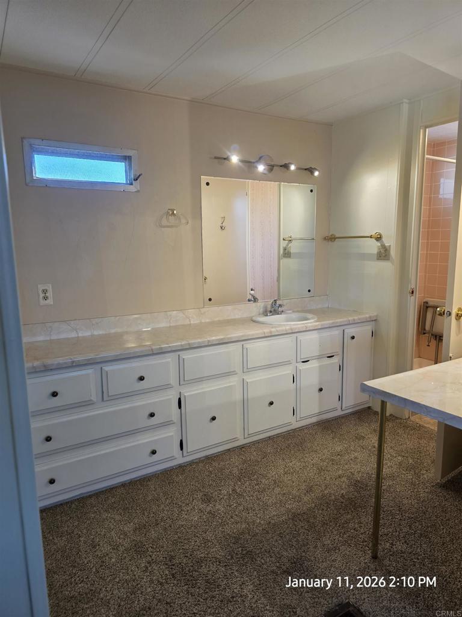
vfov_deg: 73.9
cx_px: 231
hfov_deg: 58.9
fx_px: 409
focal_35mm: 23
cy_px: 308
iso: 160
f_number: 1.7
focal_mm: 6.3
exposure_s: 1/120
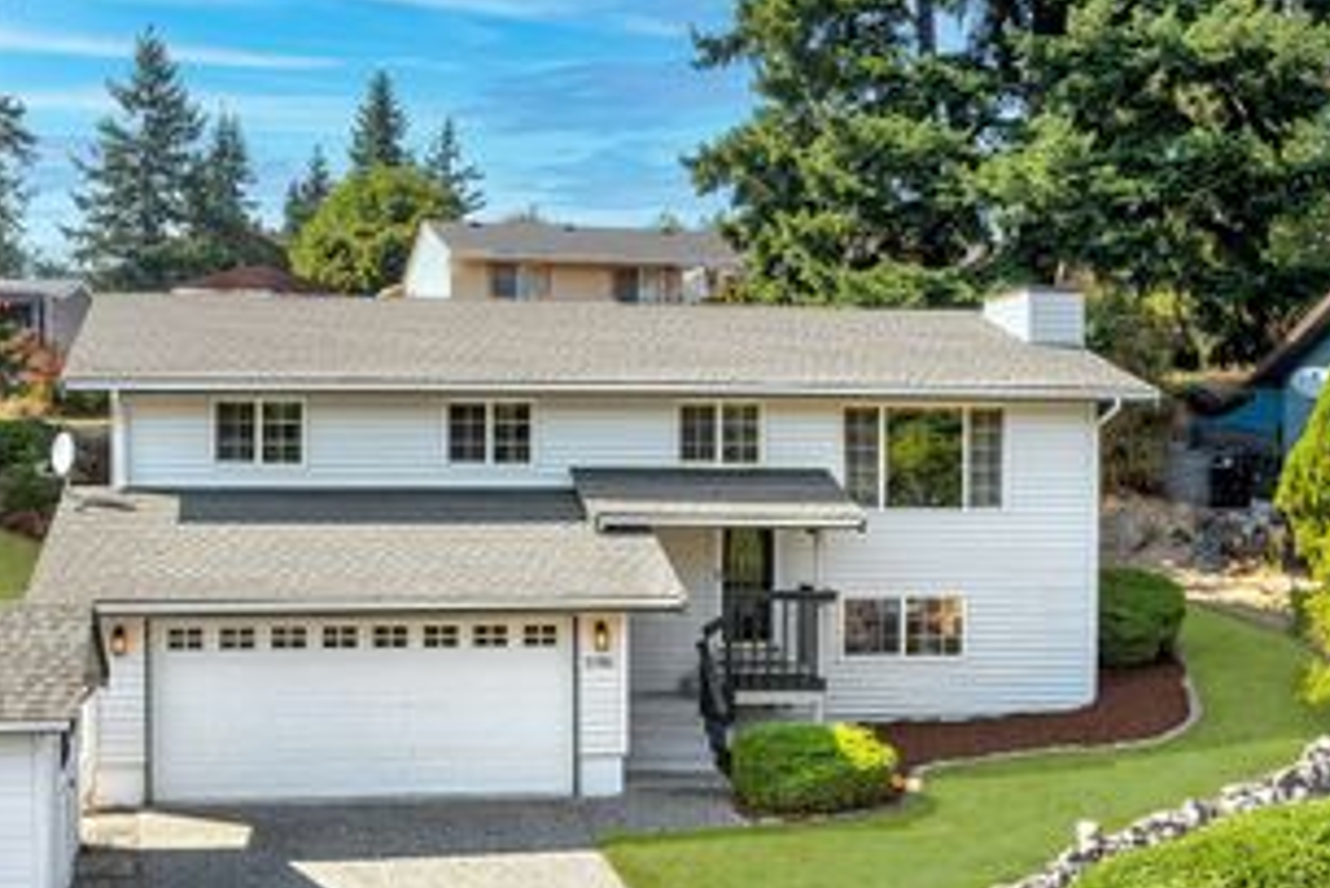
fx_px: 1700
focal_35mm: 46
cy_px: 540
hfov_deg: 42.5
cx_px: 529
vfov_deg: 29.2
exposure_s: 1/160
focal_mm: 10.26
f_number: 8
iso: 100
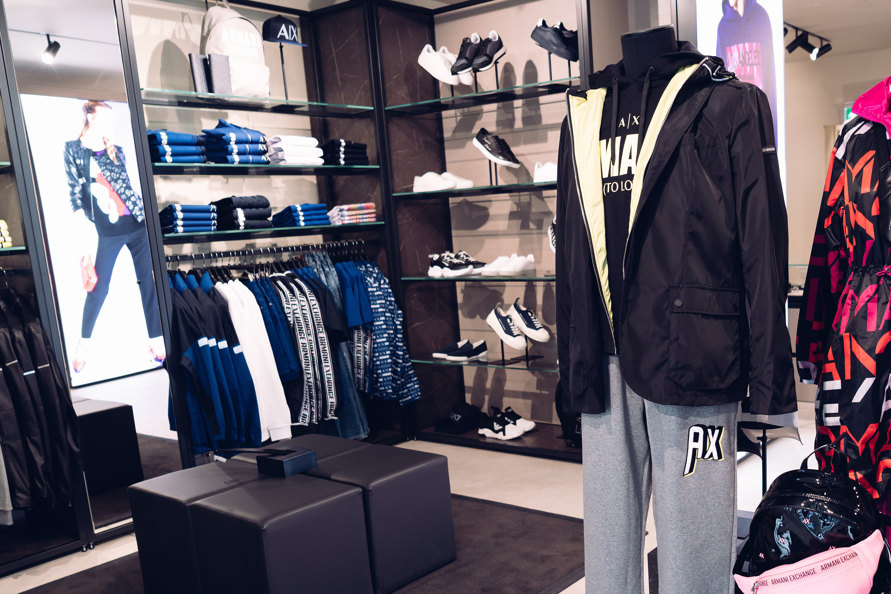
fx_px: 866
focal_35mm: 35
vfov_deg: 37.5
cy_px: 387
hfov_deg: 53.4
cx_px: 592
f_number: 4
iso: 250
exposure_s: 1/60
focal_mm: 24
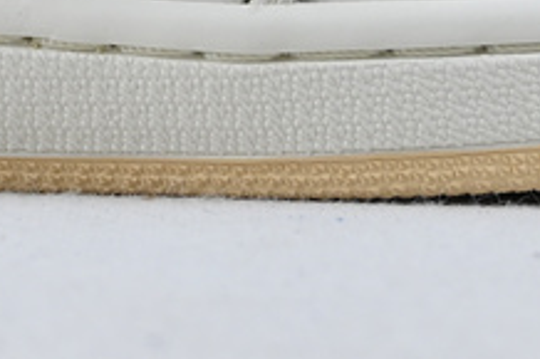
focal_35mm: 260
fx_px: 3903
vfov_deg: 5.2
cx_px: 22
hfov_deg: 7.9
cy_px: -376
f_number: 5
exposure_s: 1/60
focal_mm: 31.5
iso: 100
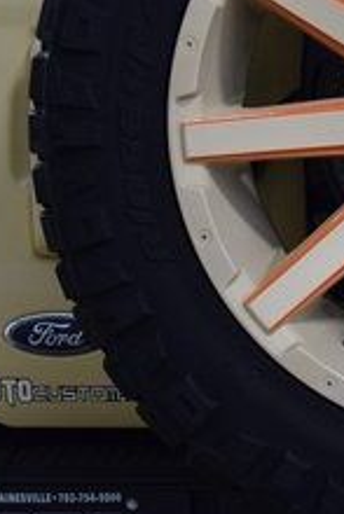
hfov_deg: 10.9
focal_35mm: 122
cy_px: 123
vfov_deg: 16.7
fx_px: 1746
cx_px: 494
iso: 1600
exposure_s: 1/60
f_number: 6.3
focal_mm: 28
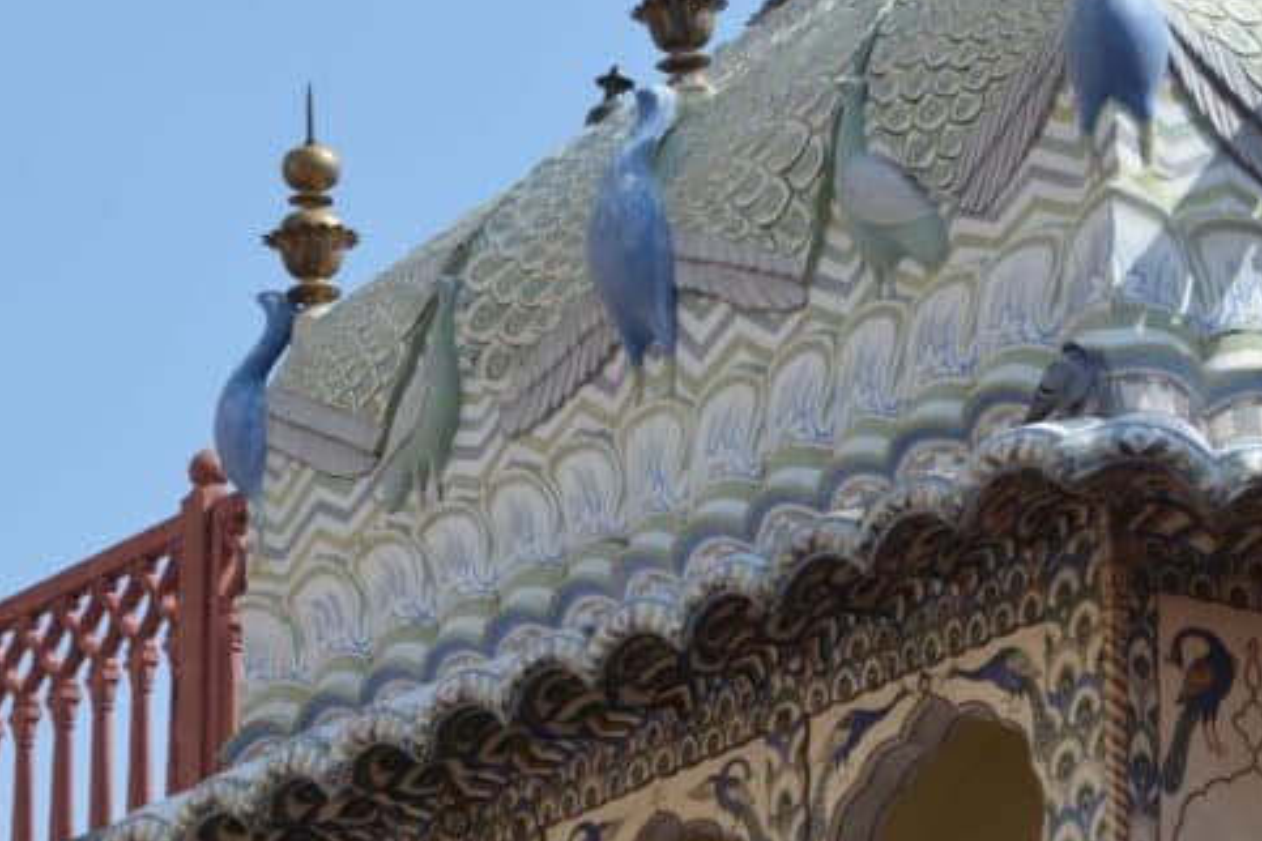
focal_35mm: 292
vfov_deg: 4.7
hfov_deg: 7.1
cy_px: 763
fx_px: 10235
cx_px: 779
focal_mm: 92
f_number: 7.1
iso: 200
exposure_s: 1/200
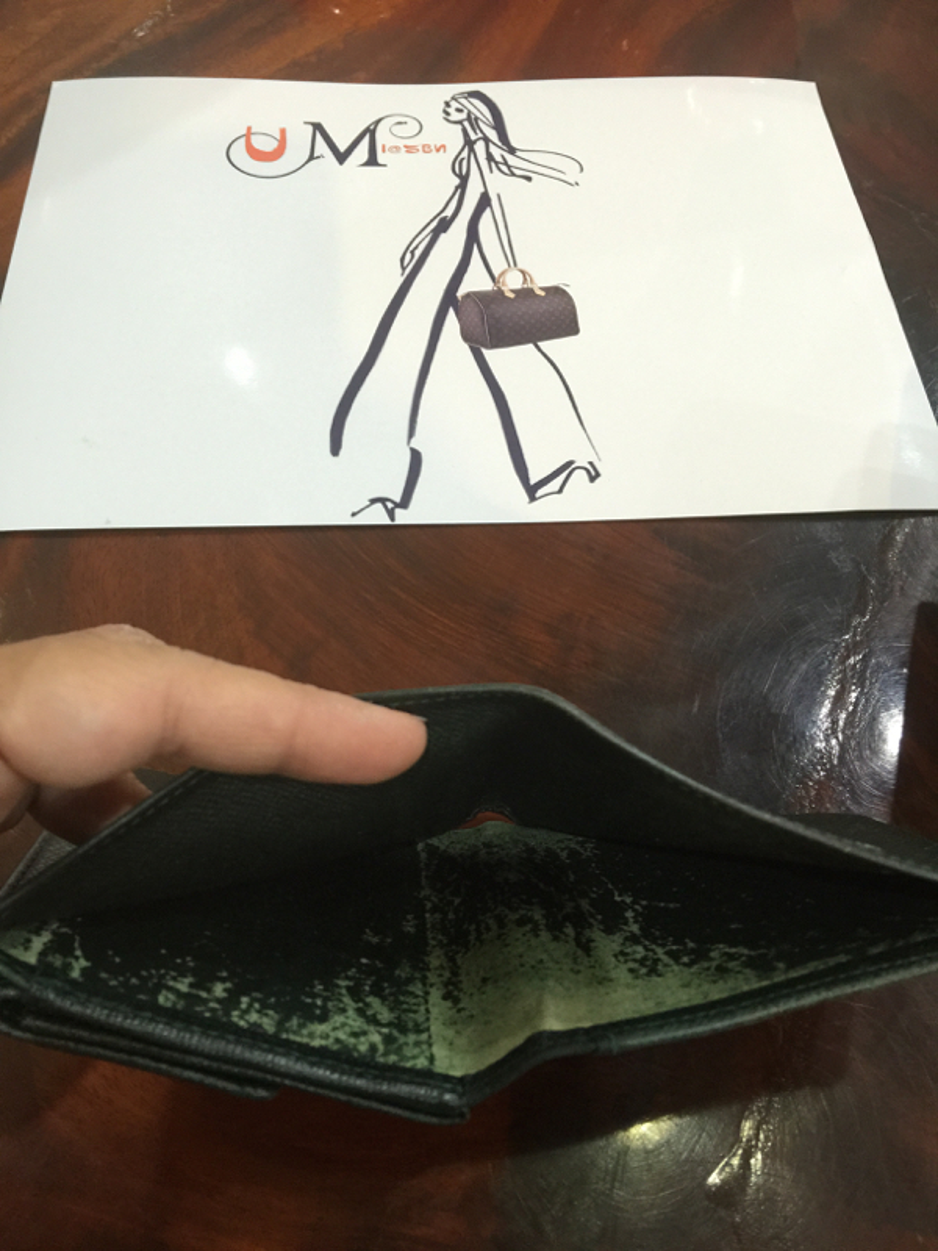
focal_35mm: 29
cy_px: 626
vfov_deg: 61.7
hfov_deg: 48.2
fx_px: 1048
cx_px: 469
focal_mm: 4.15
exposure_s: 1/17
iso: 100
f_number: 2.2
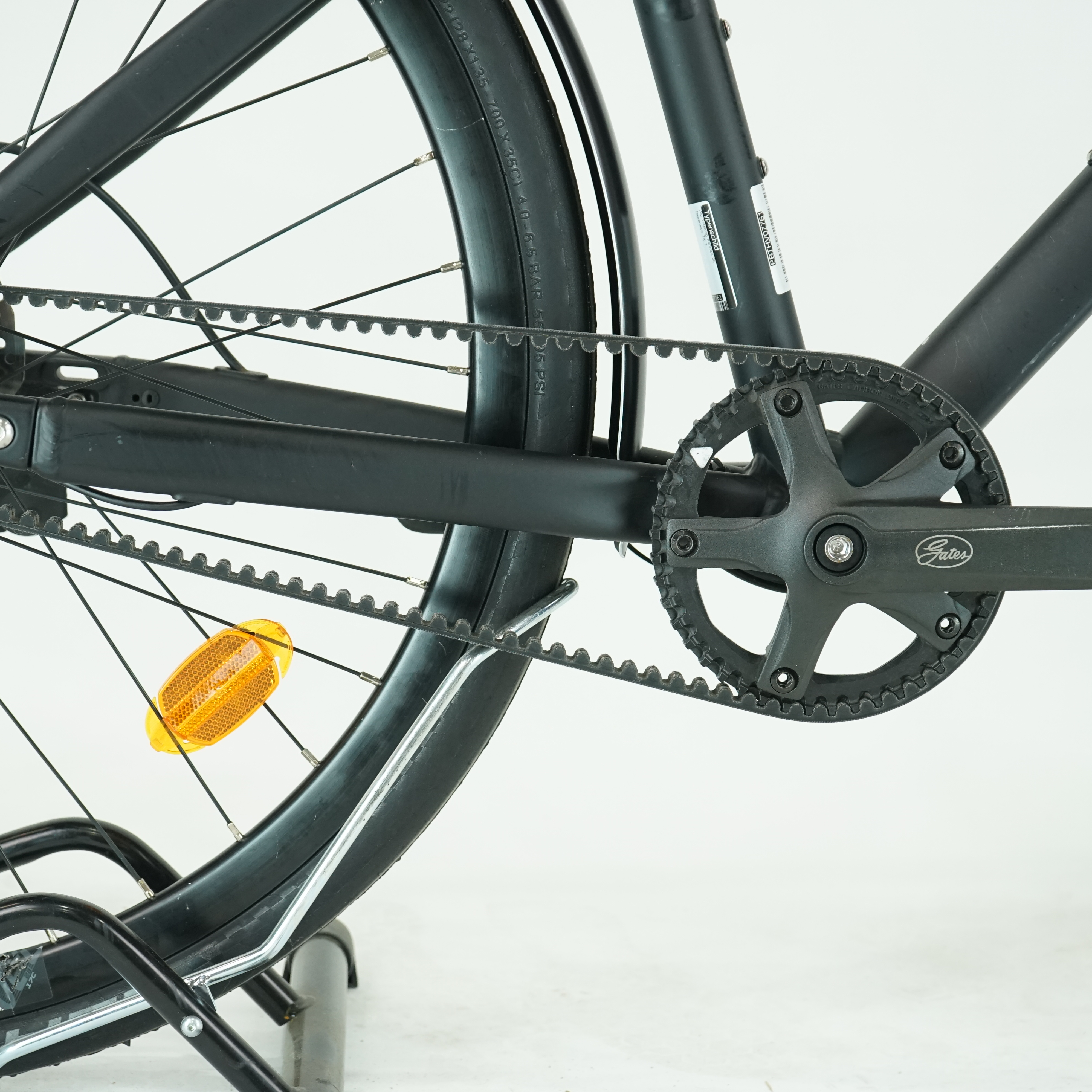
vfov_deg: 25.0
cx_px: 490
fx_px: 2463
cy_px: 547
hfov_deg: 25.0
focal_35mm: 69
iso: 1600
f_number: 5.6
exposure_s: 1/200
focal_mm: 54
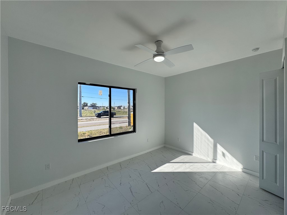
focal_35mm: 14
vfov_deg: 85.7
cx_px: 144
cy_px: 108
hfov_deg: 102.1
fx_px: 116
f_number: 2.2
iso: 40
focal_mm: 2.22
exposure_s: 1/646
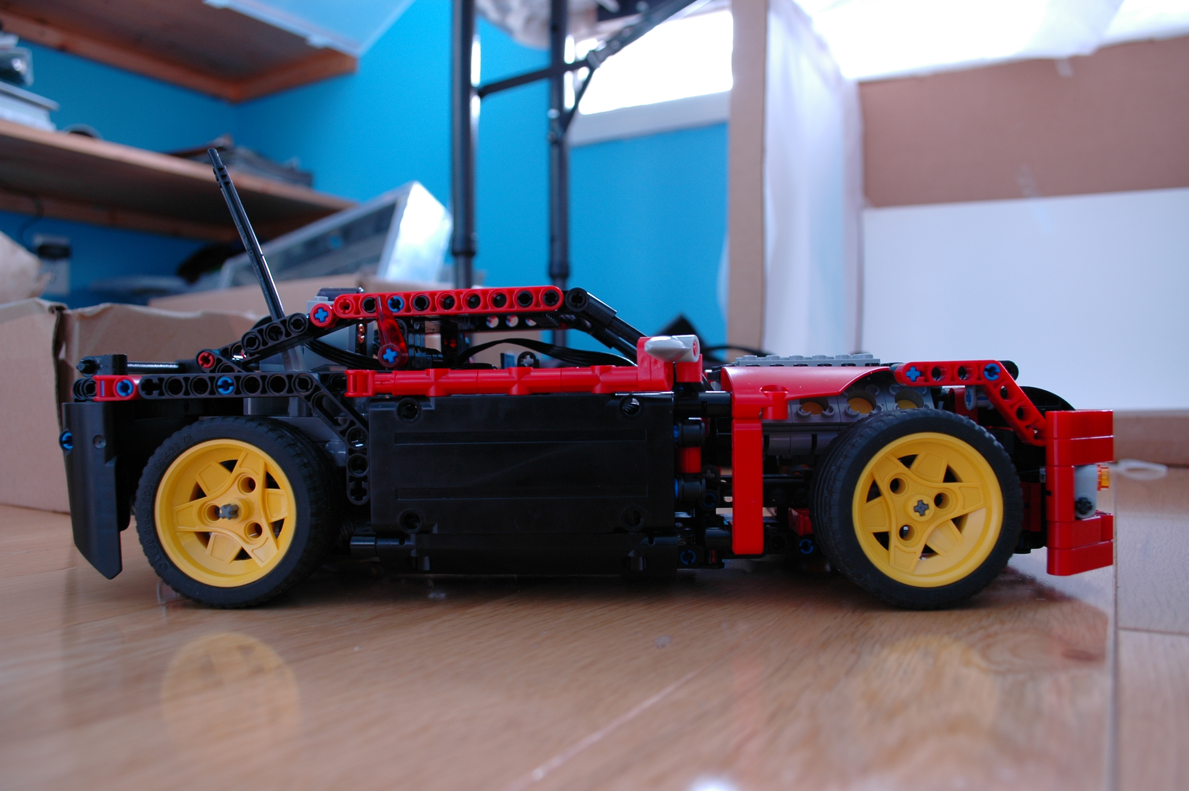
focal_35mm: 27
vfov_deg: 47.8
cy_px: 396
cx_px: 594
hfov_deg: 67.4
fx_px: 891
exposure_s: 1/5
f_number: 5.6
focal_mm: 18
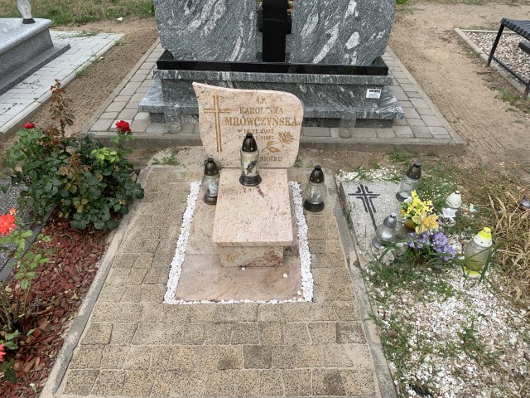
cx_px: 265
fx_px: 398
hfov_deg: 67.3
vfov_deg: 53.1
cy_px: 199
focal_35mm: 26
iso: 25
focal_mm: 4.25
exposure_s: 1/1427
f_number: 1.8
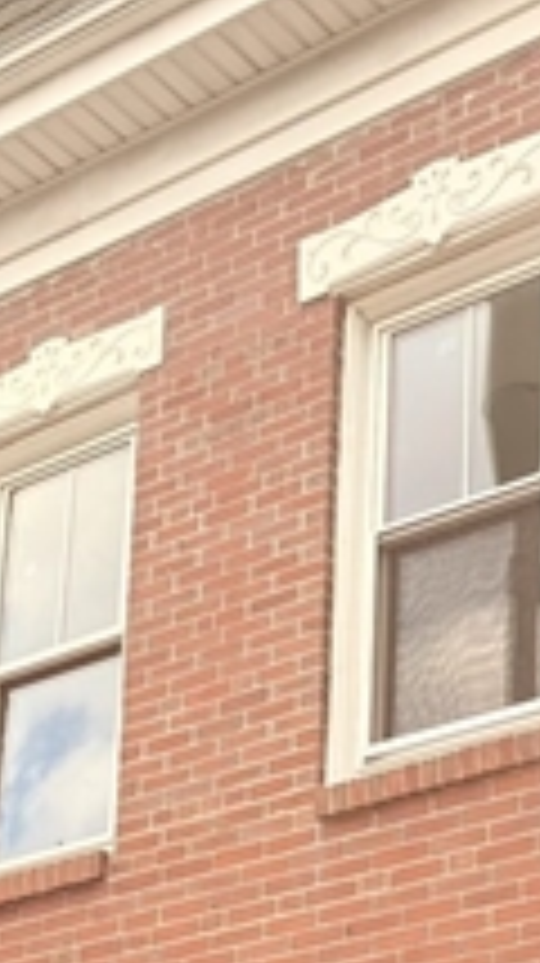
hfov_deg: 12.8
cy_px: 1030
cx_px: 396
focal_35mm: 94
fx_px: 2398
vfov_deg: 21.6
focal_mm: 6.76
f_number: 1.78
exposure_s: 1/1337
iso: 100
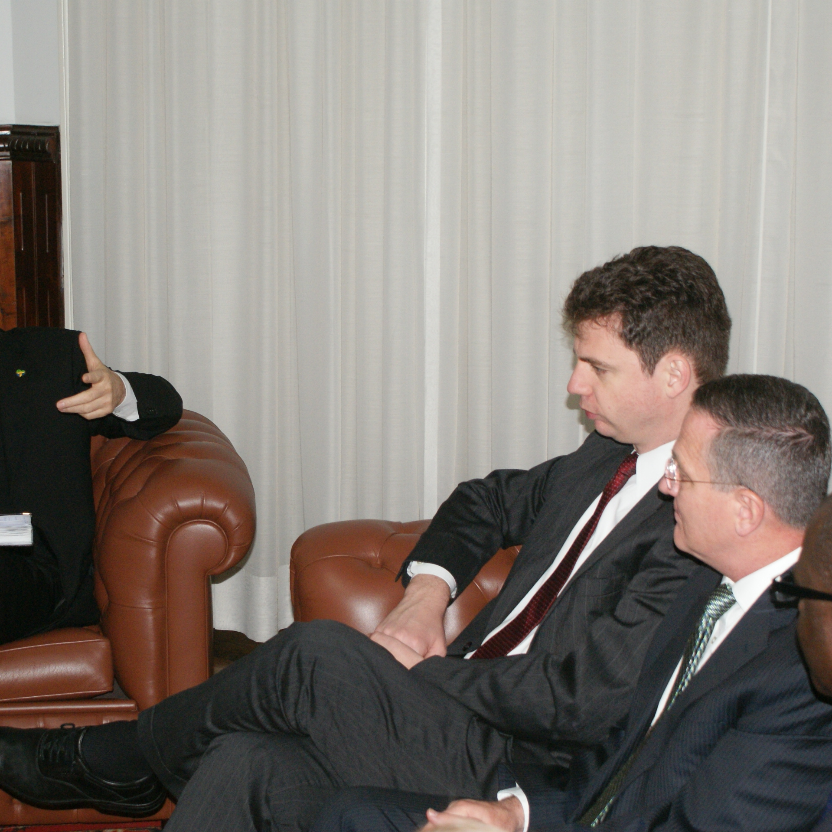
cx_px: 292
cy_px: 413
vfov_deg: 22.5
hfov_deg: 22.4
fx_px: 2094
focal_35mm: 77
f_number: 5.6
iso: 400
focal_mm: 40
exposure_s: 1/60
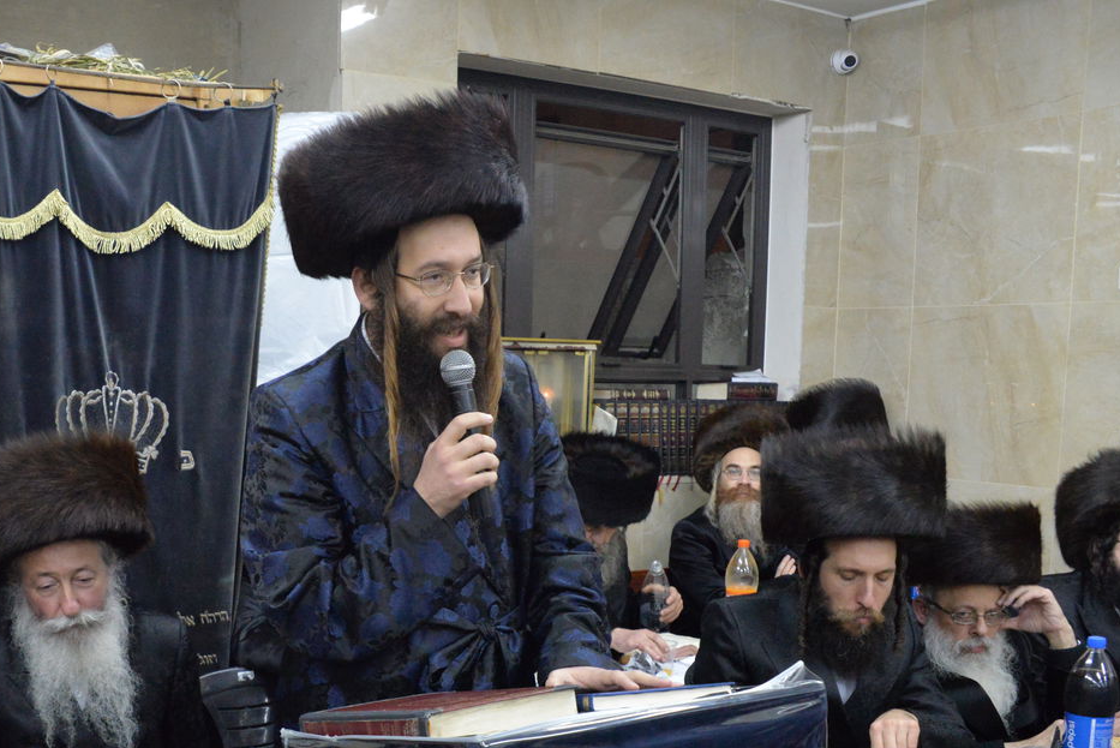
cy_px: 532
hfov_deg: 45.4
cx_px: 342
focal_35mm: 42
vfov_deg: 31.5
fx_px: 1307
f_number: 5
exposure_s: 1/100
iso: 6400
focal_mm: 28
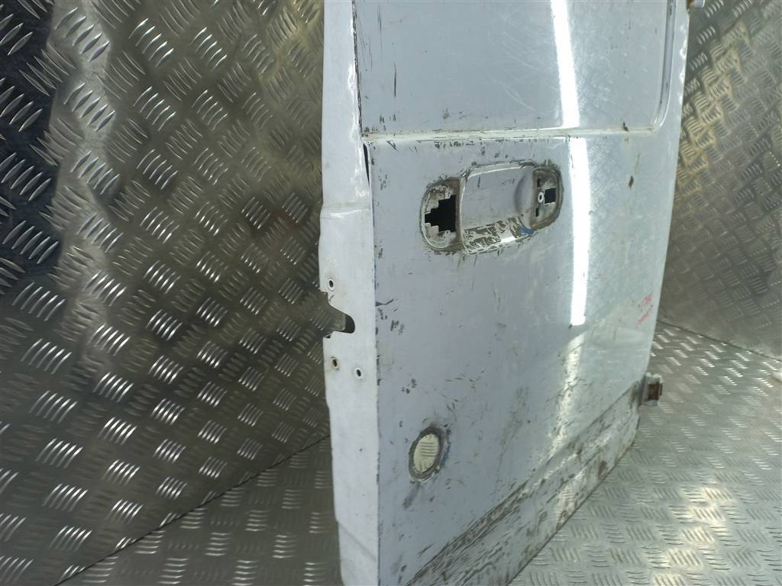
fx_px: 565
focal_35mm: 25
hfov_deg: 69.4
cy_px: 293
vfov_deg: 54.9
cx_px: 391
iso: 40
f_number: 1.8
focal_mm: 4.6
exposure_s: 1/50
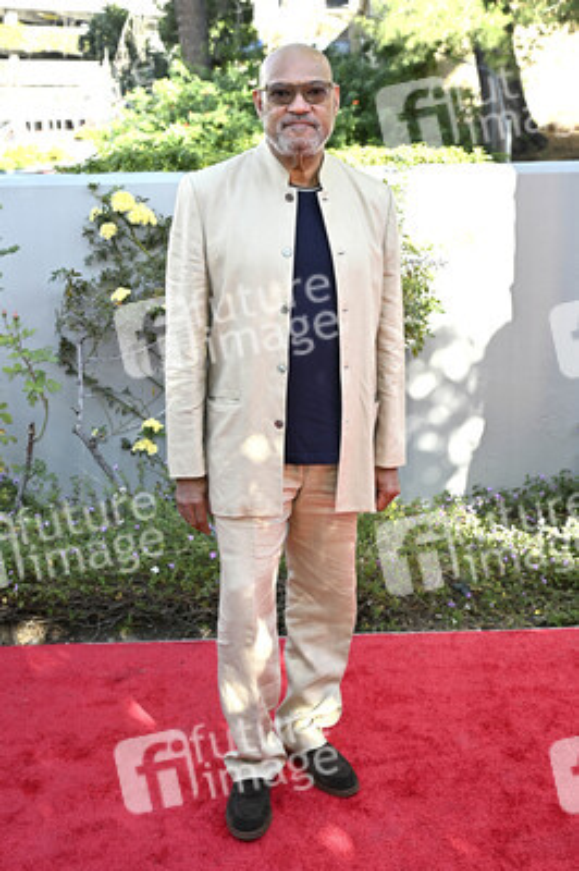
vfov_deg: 46.4
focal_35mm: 42
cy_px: 436
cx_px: 290
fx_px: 1015
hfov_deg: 31.8
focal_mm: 42
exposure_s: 1/320
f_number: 5.6
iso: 640
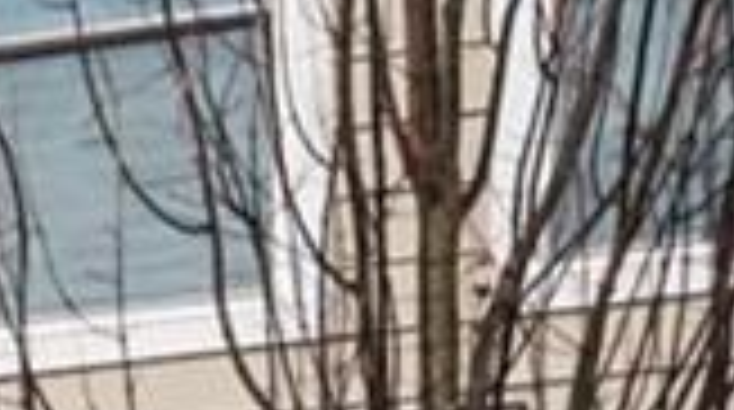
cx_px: -1423
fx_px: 6411
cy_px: 813
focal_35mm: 330
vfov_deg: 3.6
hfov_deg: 6.1
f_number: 1.8
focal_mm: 50
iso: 400
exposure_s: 1/2500
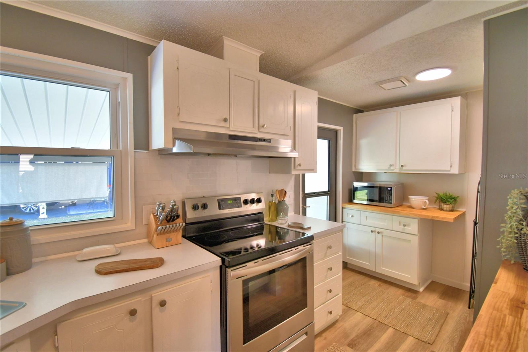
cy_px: 176
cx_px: 264
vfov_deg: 77.3
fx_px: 220
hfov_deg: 100.4
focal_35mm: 15
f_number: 4.5
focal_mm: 10
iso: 400
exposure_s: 1/50
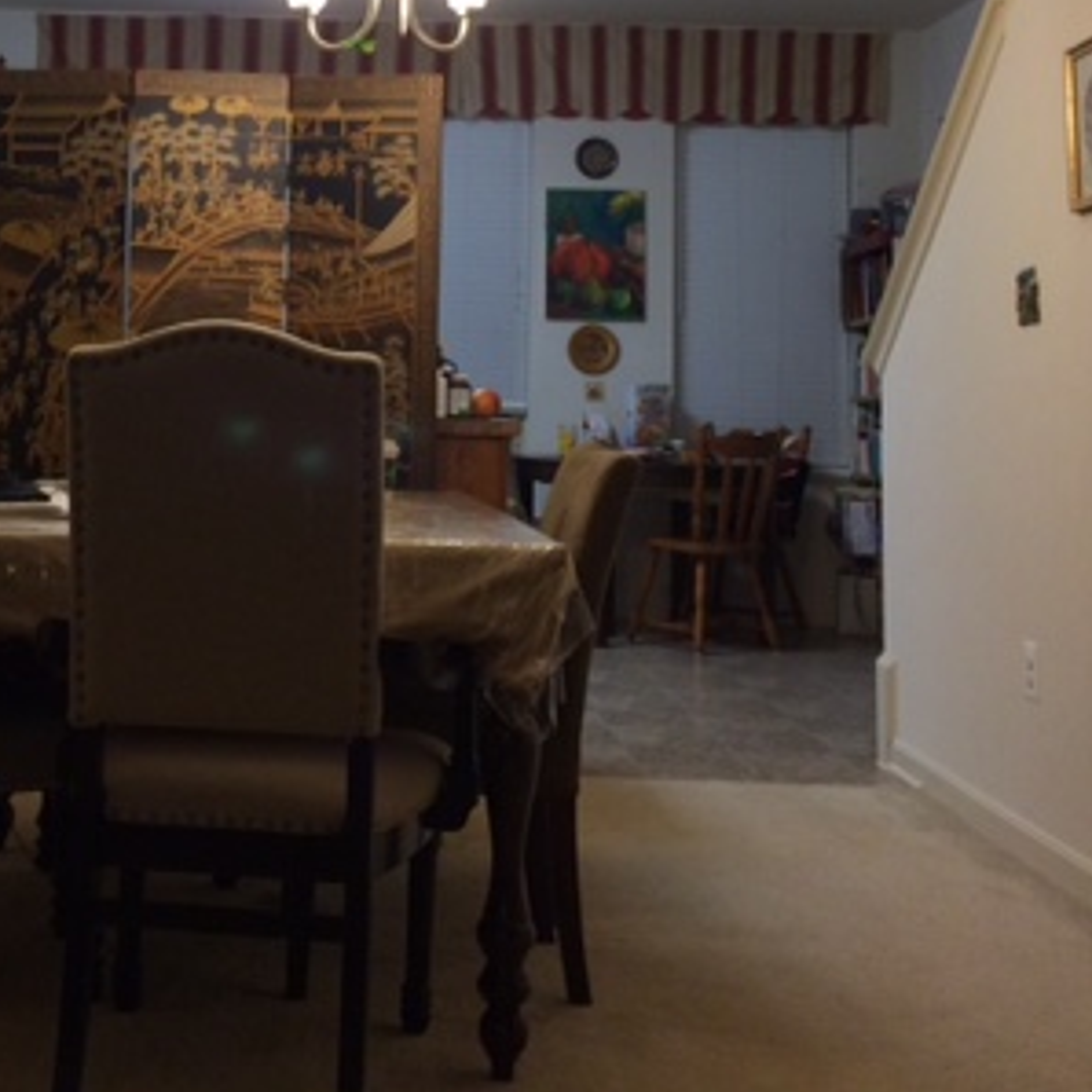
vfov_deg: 30.3
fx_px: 1963
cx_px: 330
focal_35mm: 55
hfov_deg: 30.8
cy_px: 216
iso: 125
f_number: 2.2
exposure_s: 1/30
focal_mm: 4.15
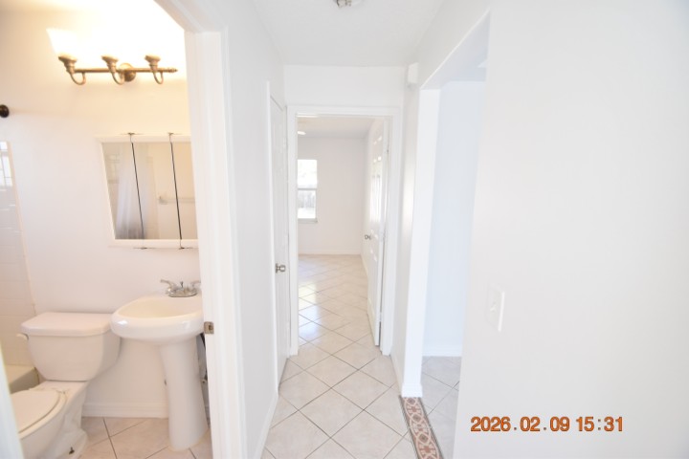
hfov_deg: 100.4
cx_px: 344
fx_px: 287
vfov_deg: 77.3
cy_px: 230
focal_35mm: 15
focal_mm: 10
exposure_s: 1/60
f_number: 4
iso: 400
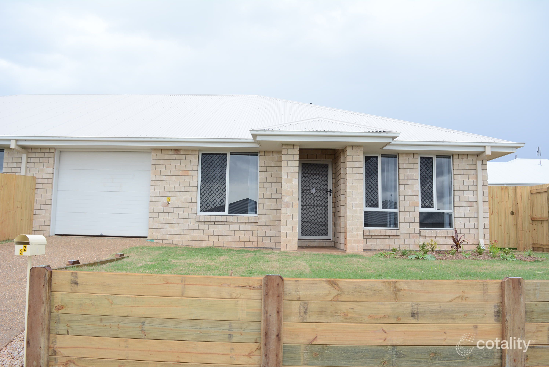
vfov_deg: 48.0
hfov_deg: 67.3
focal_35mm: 27
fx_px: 412
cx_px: 274
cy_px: 184
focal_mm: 18
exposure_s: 1/160
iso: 200
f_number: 5.6
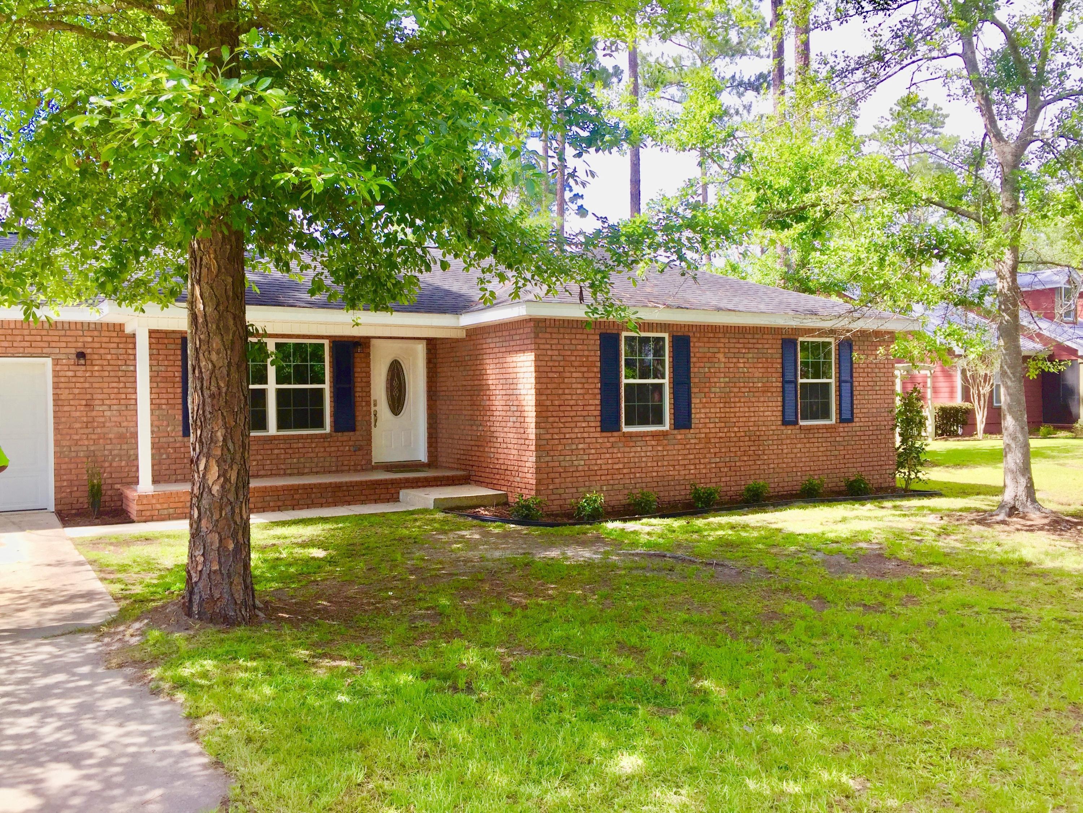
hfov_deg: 61.7
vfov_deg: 48.2
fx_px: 907
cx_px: 542
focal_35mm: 29
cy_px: 406
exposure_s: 1/476
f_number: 2.2
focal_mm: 4.15
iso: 32
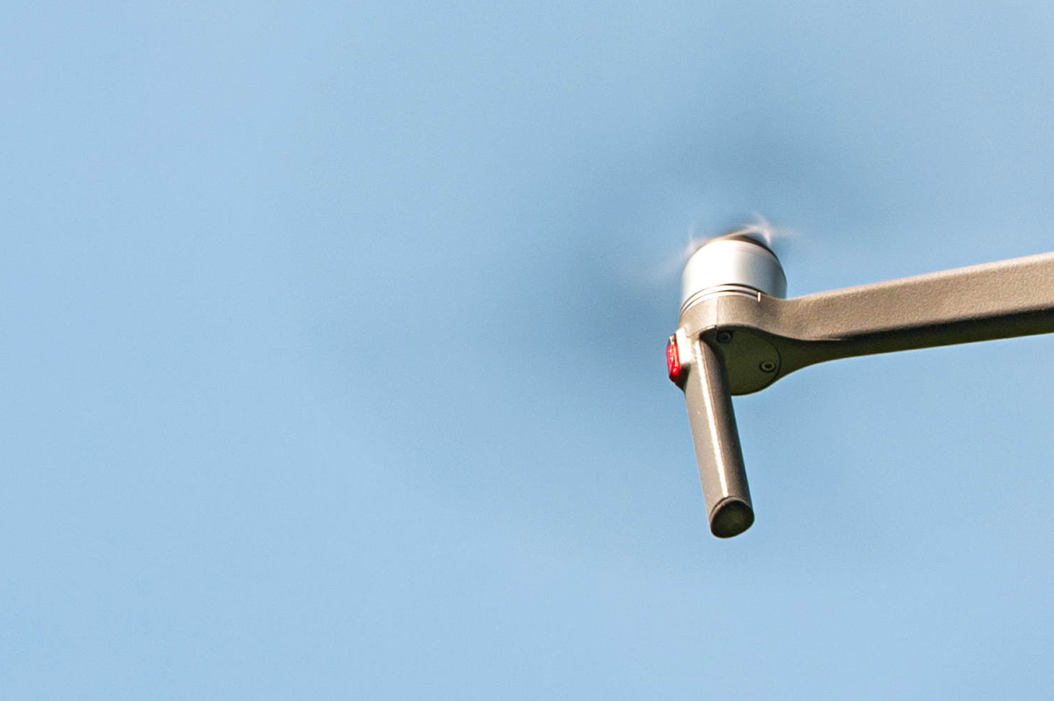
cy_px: 365
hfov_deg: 6.8
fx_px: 8776
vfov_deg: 4.6
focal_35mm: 300
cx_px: 1366
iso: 200
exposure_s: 1/125
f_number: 11
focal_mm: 105
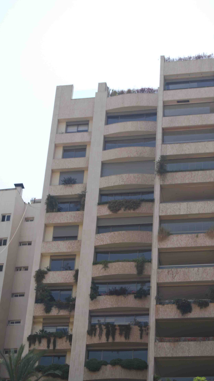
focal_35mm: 79
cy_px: 191
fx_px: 797
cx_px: 116
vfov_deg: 26.8
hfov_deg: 15.3
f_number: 7.1
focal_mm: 50
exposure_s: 1/200
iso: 100
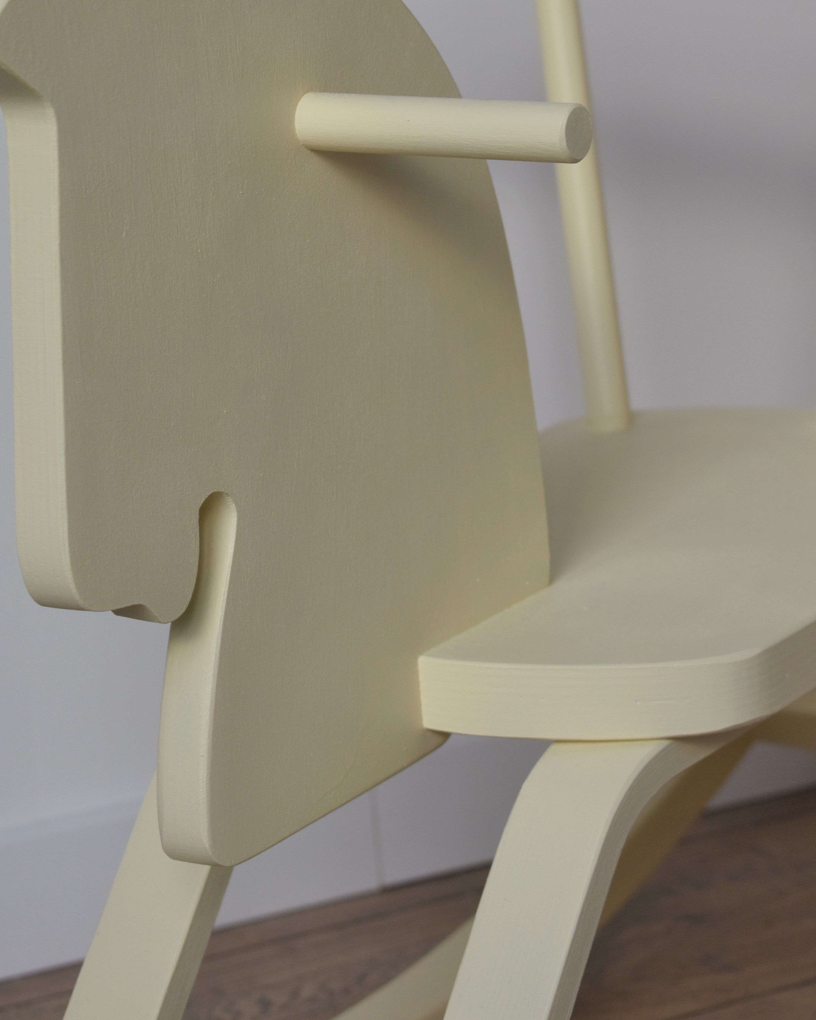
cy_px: 202
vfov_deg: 15.3
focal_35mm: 125
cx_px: 391
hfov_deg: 12.4
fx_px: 3766
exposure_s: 1/100
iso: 320
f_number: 5.6
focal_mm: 55
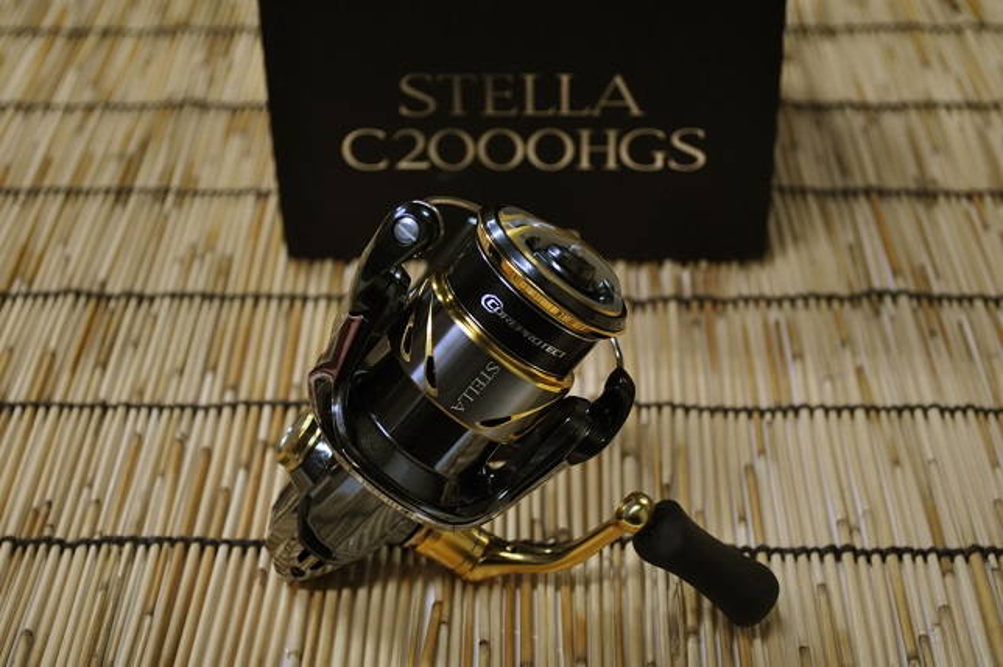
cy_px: 334
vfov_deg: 22.6
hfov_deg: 33.4
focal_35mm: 60
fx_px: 1670
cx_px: 502
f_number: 5.3
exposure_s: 1/60
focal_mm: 40
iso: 800
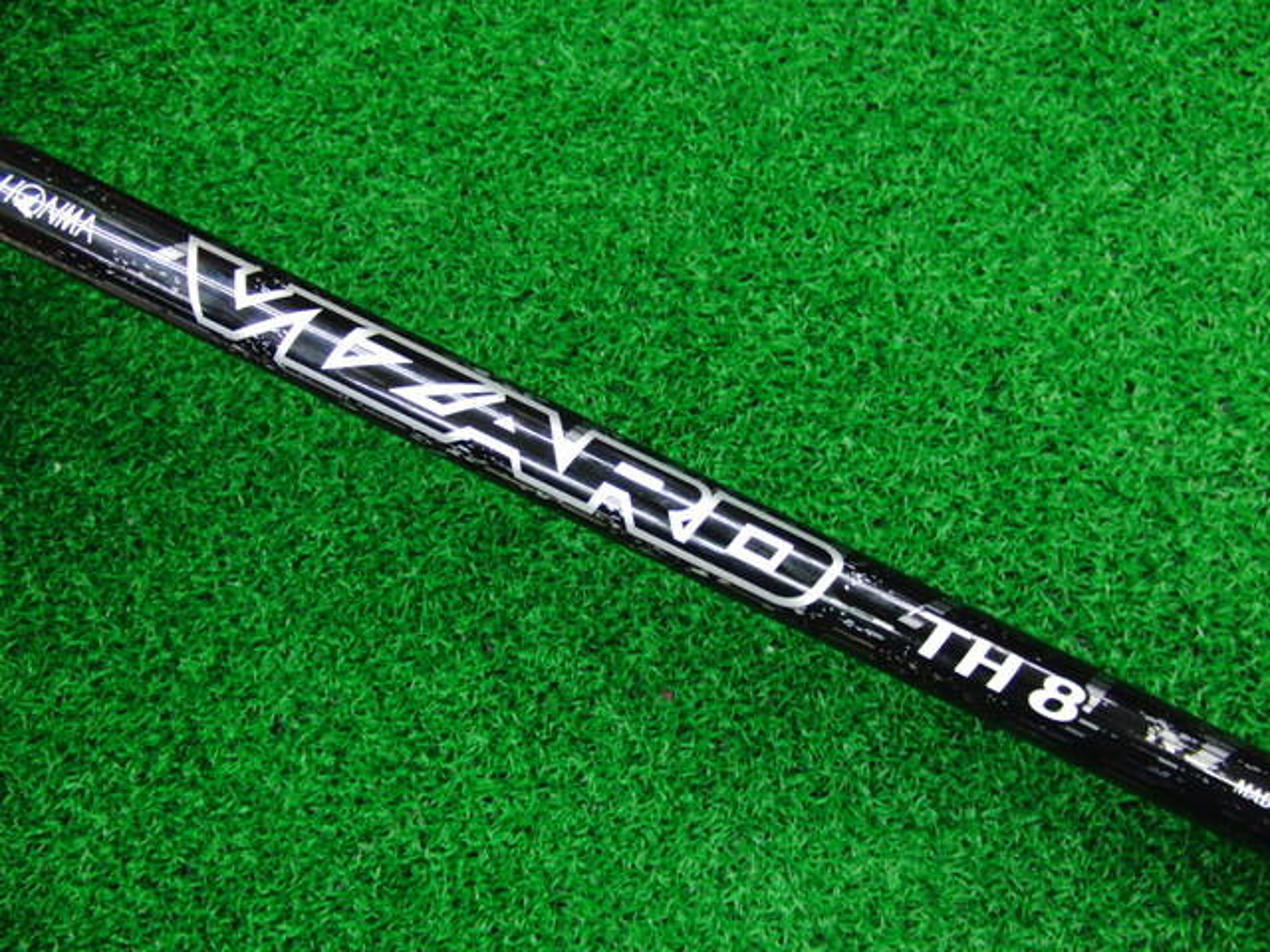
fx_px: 1357
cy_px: 476
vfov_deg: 38.7
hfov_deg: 50.1
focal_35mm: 37
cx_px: 635
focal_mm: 6.42
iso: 400
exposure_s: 1/30
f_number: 3.6
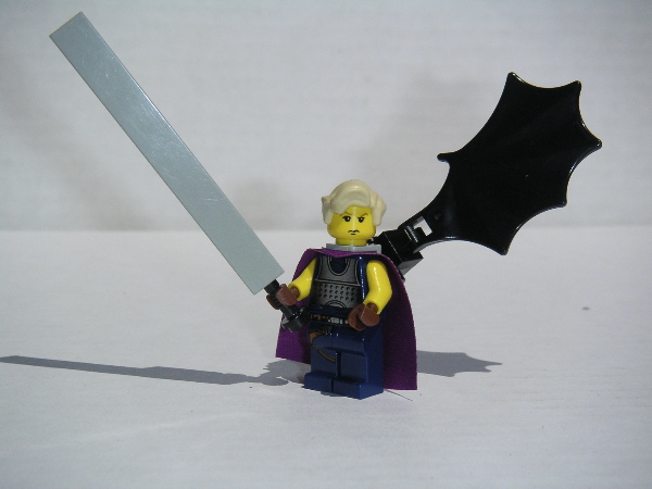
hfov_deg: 26.3
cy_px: 244
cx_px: 326
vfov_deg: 19.9
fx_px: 1394
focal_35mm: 74
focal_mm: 11.5
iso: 80
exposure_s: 1/1000
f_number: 8
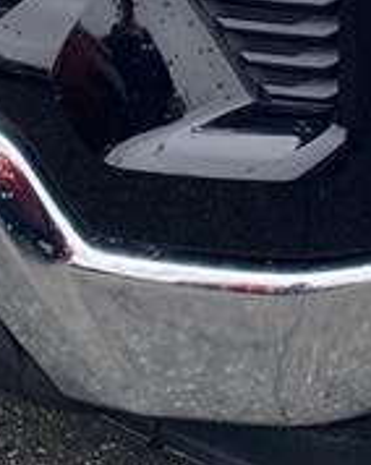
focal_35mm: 146
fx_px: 2007
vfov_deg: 12.5
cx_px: 669
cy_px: -259
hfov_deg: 10.0
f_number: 1.8
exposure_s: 1/377
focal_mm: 4.25
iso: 32
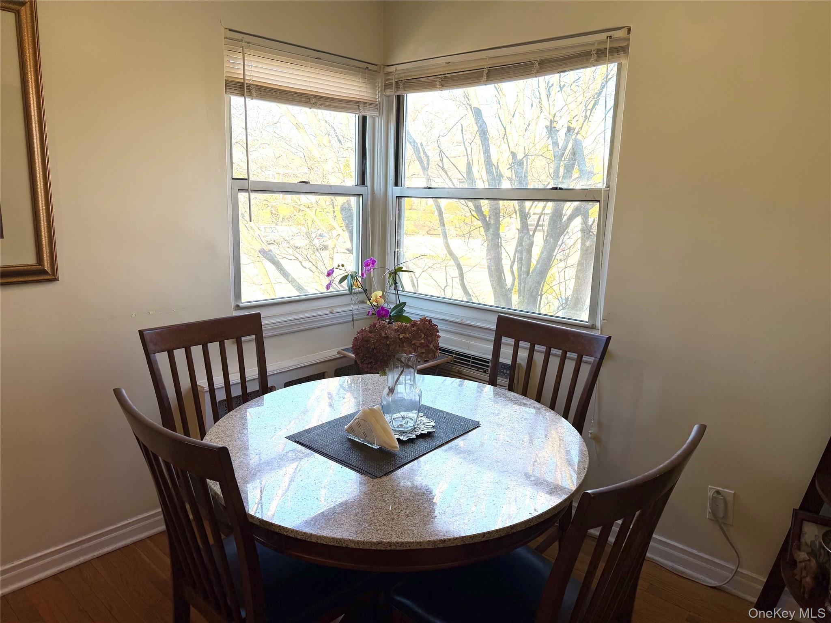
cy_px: 312
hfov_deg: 71.6
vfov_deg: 56.8
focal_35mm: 24
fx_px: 576
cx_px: 416
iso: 100
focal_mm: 6.76
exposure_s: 1/456
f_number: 1.78
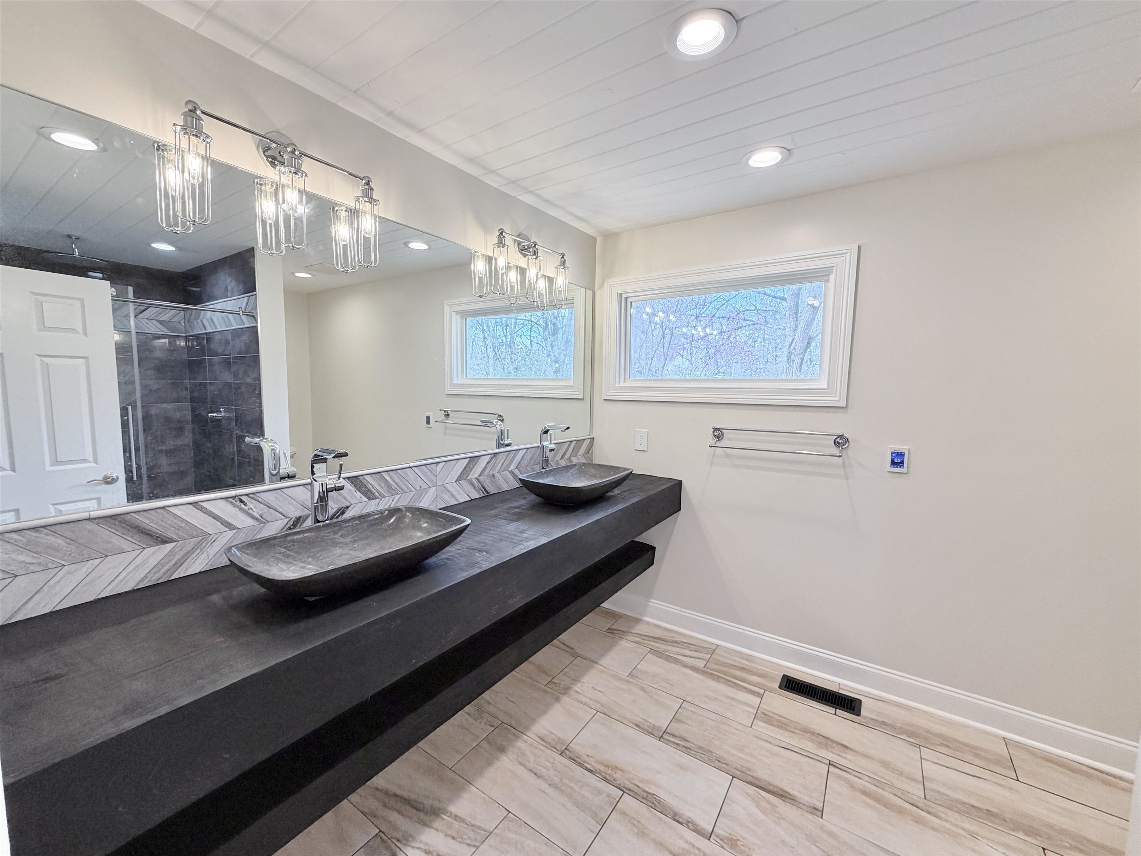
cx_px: 570
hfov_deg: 102.1
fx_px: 461
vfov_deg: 85.7
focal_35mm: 14
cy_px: 428
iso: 125
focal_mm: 2.22
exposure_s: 1/120
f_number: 2.2
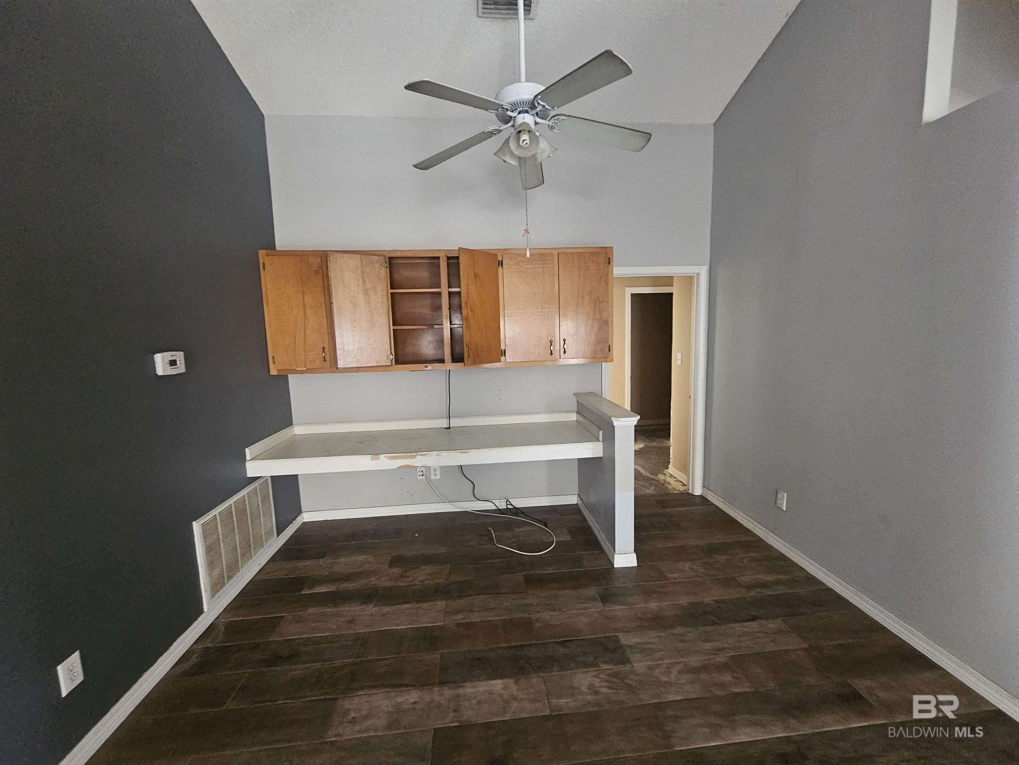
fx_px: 383
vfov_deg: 89.9
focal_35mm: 13
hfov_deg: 106.2
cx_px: 510
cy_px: 382
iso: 800
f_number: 2.2
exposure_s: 1/24
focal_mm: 2.2
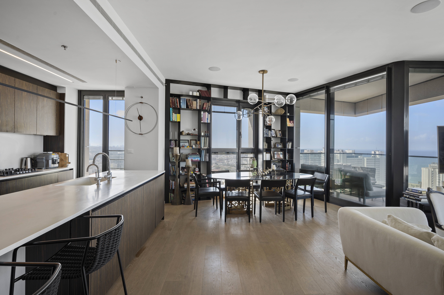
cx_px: 222
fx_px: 228
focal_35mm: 18
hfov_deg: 88.5
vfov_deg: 65.9
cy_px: 148
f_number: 8
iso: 100
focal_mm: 18.5
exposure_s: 1/13
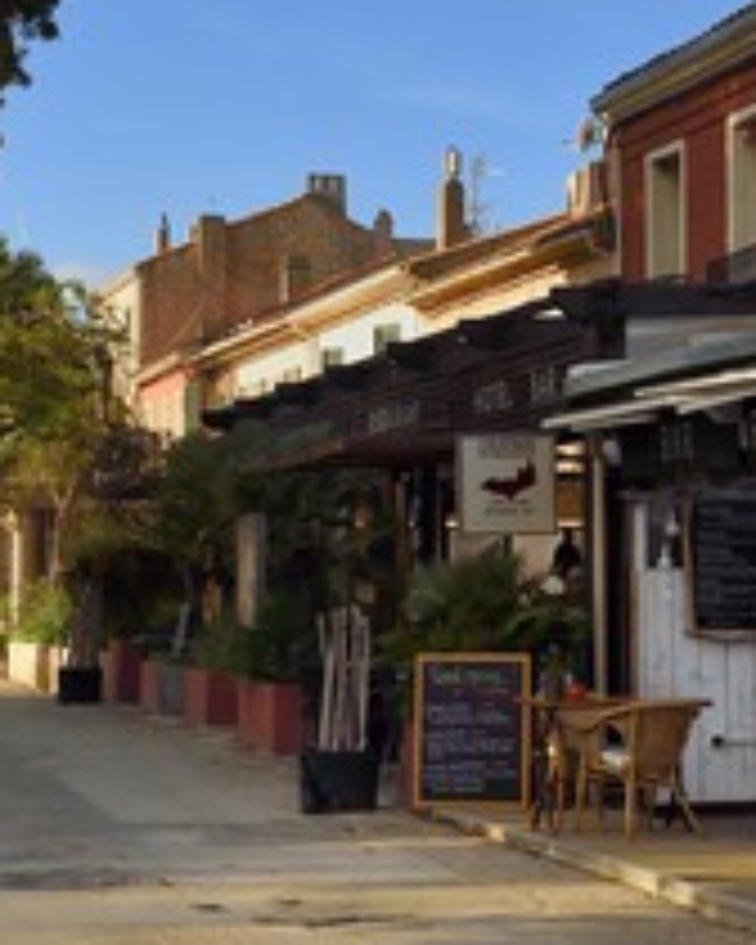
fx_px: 2517
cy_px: 392
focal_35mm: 90
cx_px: 495
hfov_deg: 17.0
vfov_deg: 21.2
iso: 200
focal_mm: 48
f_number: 8
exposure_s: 1/250
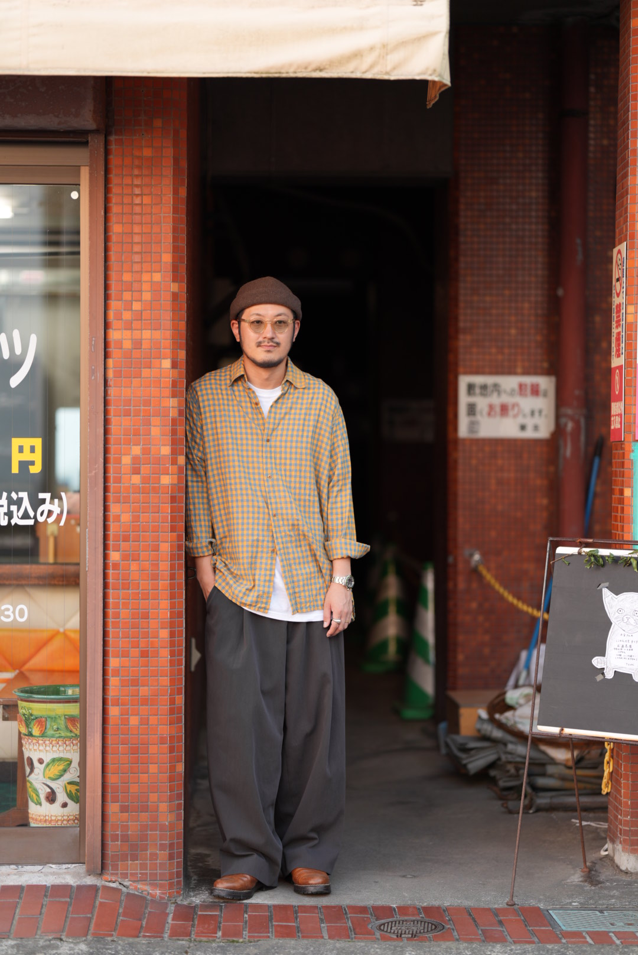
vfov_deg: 23.9
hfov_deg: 16.1
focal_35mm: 85
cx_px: 319
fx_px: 2256
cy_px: 478
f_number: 1.4
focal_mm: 85
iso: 100
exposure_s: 1/320
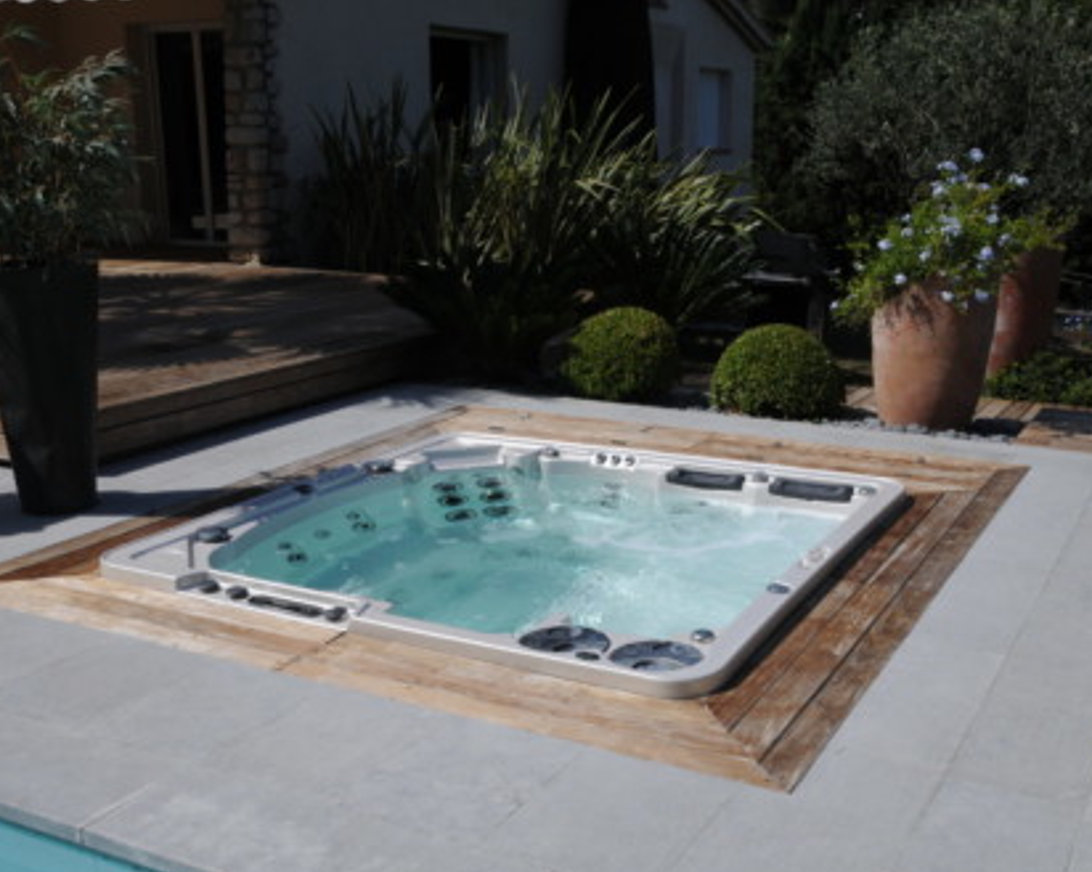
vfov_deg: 36.5
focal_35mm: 41
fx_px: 1324
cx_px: 557
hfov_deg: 44.8
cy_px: 437
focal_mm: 24
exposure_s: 1/250
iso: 320
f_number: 20
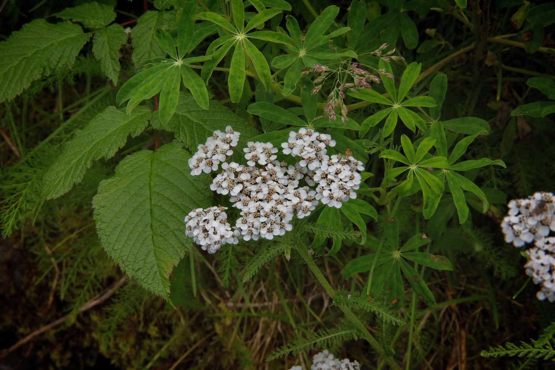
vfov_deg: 14.0
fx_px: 1511
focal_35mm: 98
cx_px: 278
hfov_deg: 20.8
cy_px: 185
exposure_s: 1/200
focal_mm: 98
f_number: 22
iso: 1100
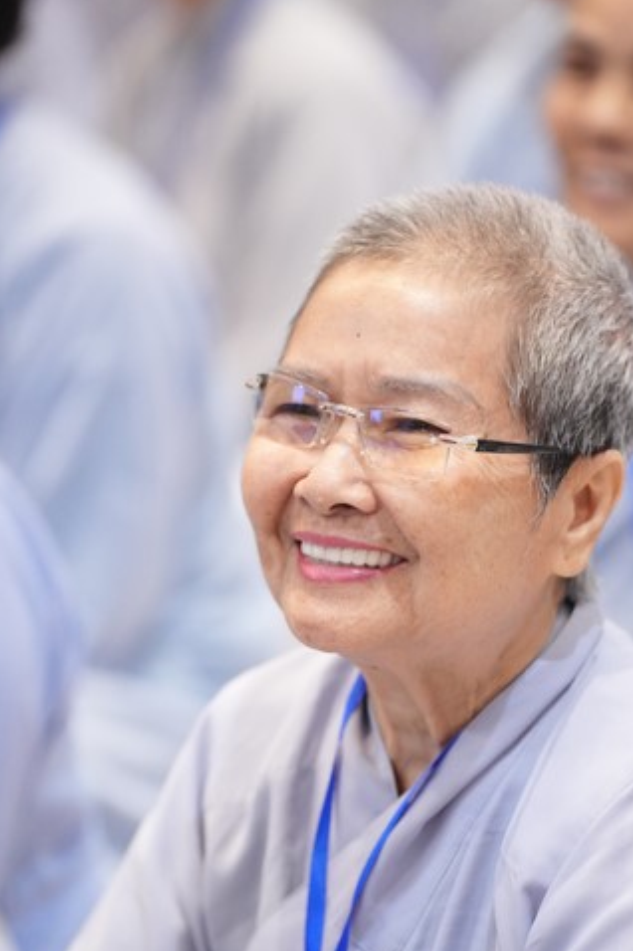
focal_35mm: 204
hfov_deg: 6.7
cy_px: 573
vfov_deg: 10.1
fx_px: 5388
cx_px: 351
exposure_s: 1/320
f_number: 2.8
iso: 6400
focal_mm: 150
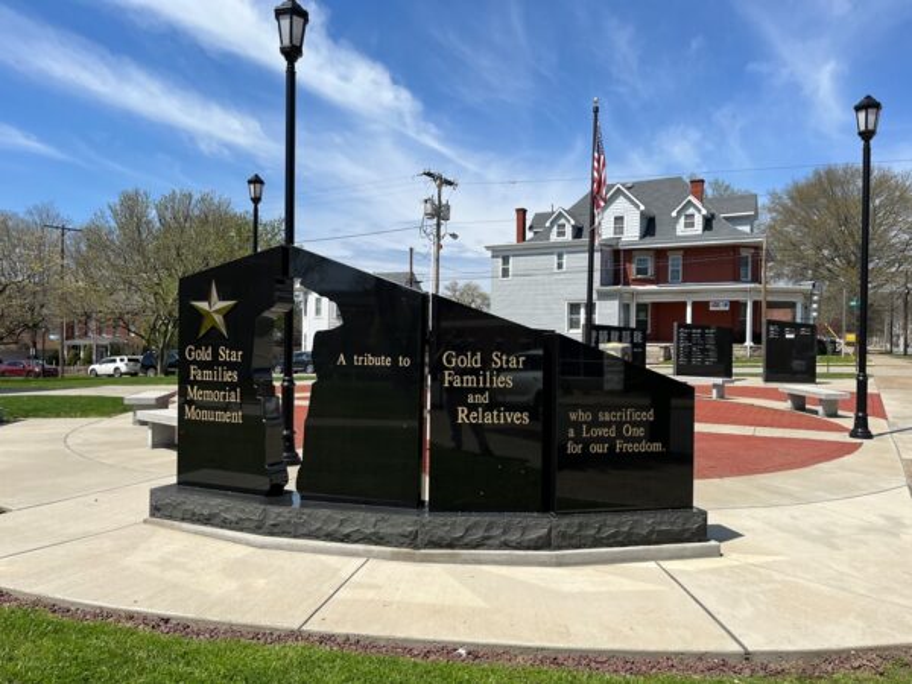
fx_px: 685
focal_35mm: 26
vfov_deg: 53.1
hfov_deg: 67.3
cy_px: 342
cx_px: 456
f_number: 1.6
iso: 50
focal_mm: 5.1
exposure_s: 1/4484
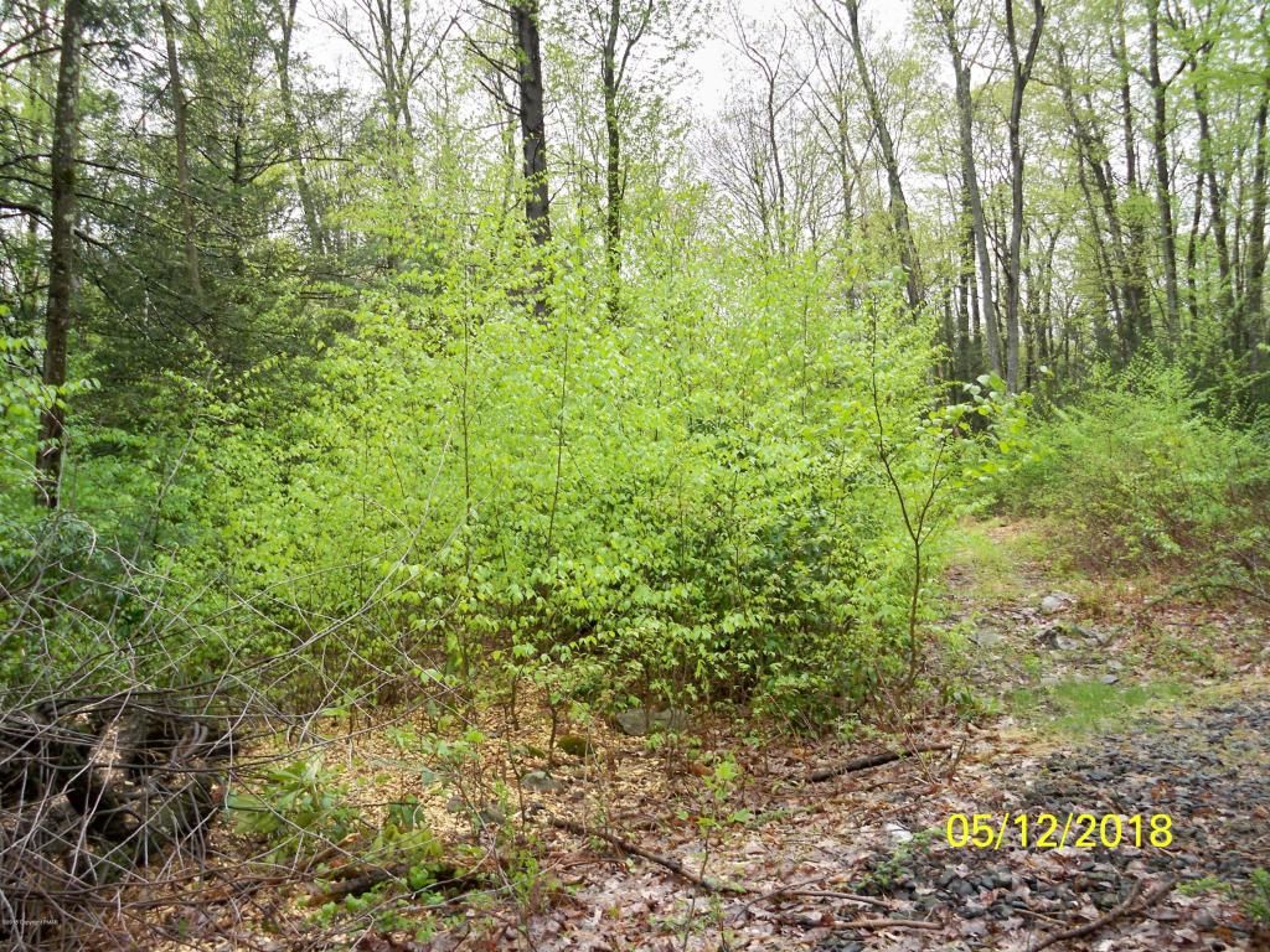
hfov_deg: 52.6
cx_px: 635
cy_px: 476
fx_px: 1284
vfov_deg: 40.7
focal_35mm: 35
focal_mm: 6.3
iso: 80
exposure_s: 1/125
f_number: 3.1
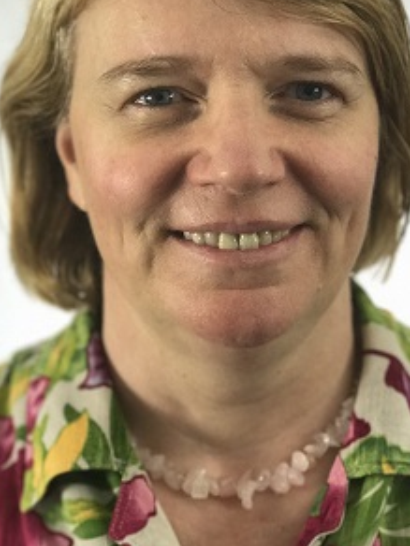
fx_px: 1232
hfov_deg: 18.9
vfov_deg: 24.9
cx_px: 221
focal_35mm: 78
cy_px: 204
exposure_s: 1/60
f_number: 2.8
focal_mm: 6.6
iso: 200
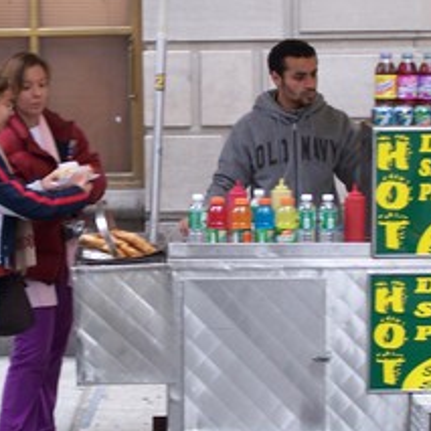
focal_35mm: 125
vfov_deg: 13.9
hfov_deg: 13.9
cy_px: 174
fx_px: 1761
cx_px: 123
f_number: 3.2
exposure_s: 1/40
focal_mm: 11.1
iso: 100
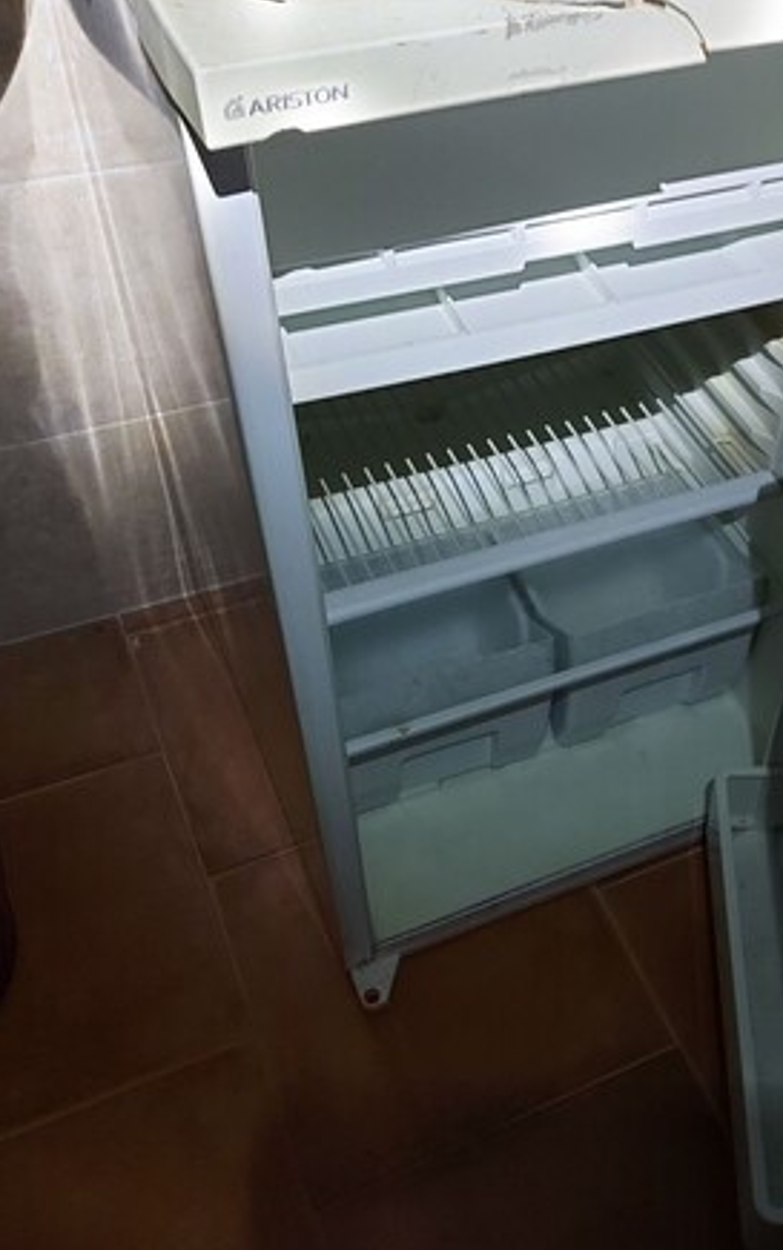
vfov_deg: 55.3
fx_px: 1193
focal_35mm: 35
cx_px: 608
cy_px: 639
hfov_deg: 35.3
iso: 500
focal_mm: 5.23
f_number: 1.8
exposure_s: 1/20
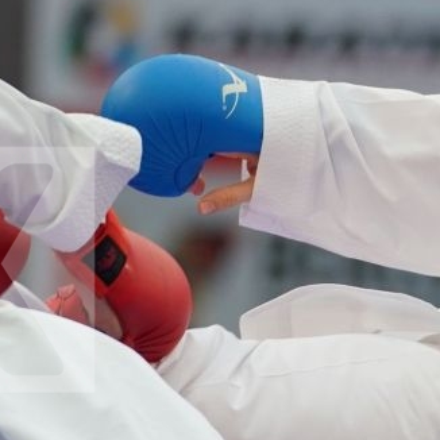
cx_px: 427
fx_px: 12267
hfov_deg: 2.1
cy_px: 270
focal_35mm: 853
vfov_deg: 2.1
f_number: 2.8
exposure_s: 1/1000
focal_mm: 182
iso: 1250
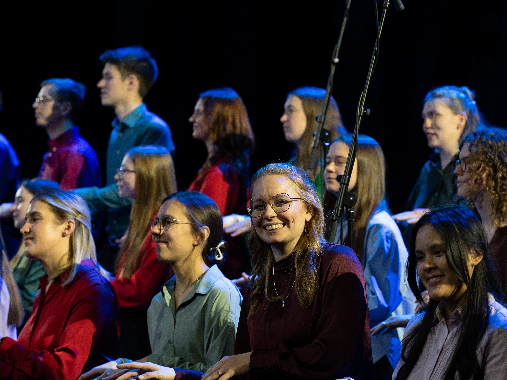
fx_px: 1860
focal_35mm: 127
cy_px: 232
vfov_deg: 11.7
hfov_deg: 15.5
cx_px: 288
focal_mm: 85
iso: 1000
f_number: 3.5
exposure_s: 1/100
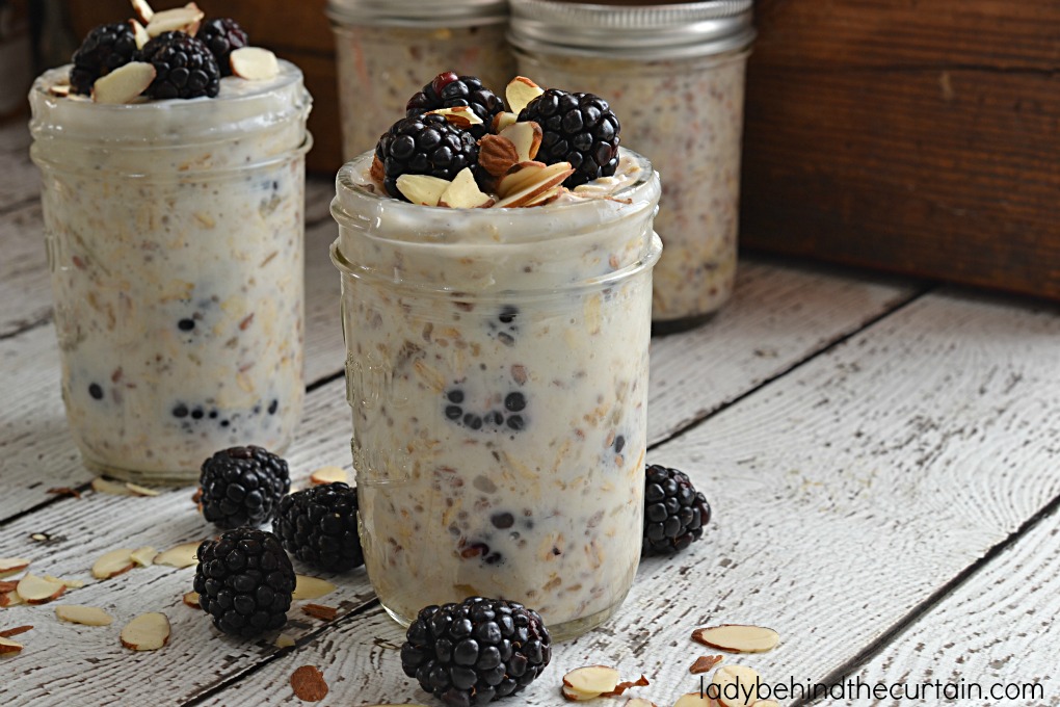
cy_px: 354
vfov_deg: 18.2
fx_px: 2208
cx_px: 530
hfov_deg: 27.0
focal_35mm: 75
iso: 100
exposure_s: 1/6
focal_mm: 50
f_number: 10
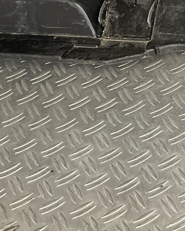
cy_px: -99
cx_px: 223
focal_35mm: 120
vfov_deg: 15.0
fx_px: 822
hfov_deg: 12.5
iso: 100
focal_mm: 3
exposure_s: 1/50
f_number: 1.8
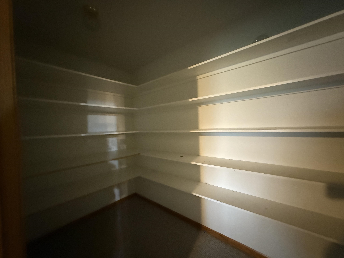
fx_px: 139
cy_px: 129
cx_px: 172
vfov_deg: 85.7
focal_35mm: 14
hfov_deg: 102.1
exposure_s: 1/40
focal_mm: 2.22
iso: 1600
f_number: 2.2
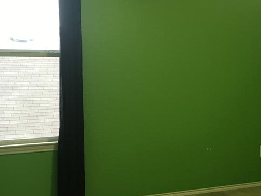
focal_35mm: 61
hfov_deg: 30.9
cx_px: 207
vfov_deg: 24.0
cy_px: 98
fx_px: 460
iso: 32
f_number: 2.2
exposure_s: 1/15
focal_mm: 4.15
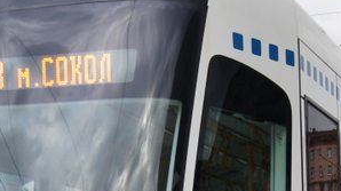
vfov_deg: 11.0
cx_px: 199
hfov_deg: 19.8
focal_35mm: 108
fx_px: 976
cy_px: 213
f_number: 4
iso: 200
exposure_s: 1/160
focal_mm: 20
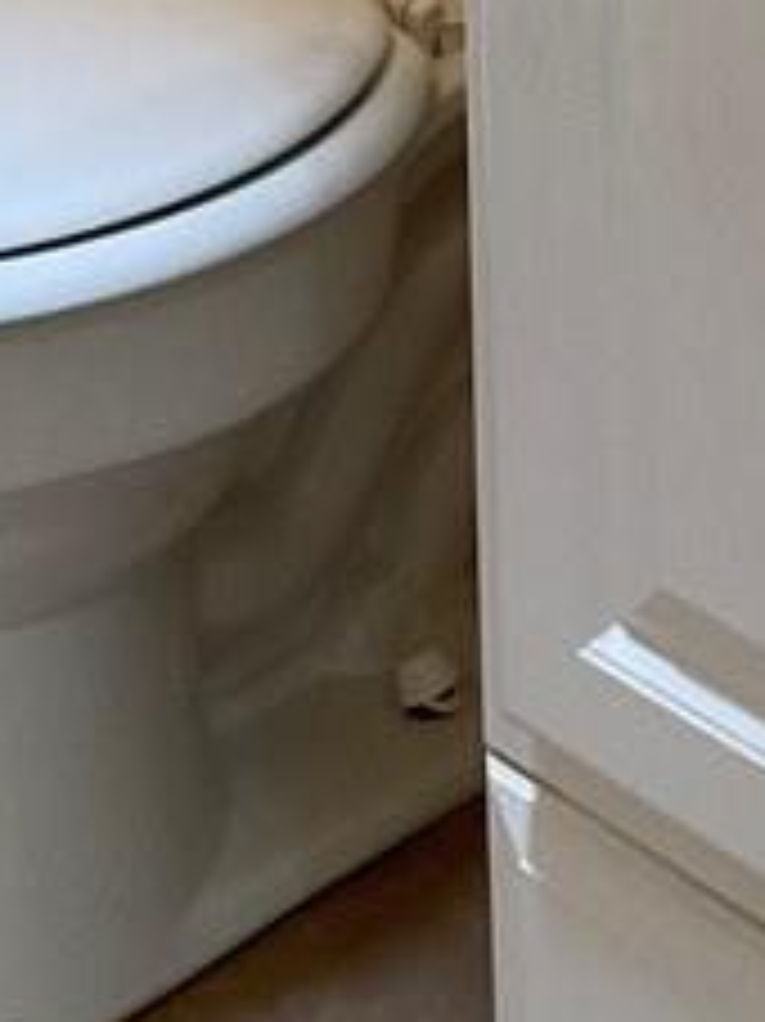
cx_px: 814
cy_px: -1022
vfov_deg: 13.1
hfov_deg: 11.2
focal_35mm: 131
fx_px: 3864
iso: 125
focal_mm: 3
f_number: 1.8
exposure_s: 1/60
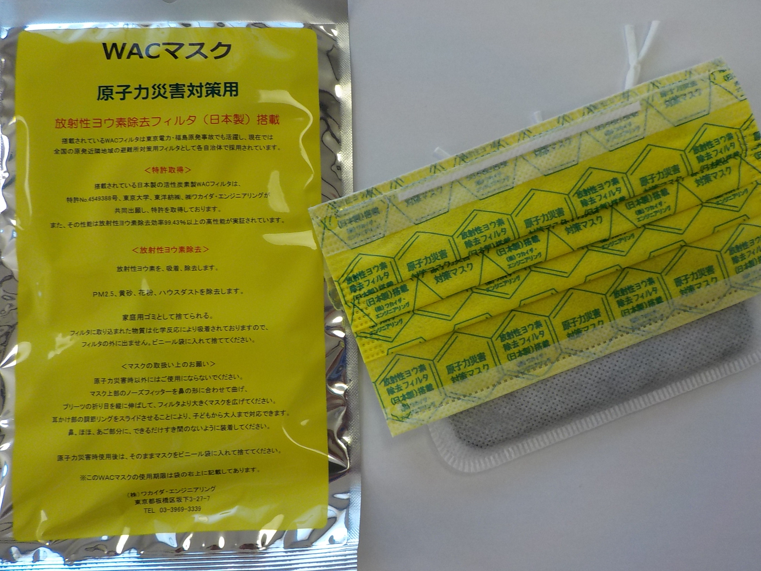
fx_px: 660
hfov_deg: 60.0
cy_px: 286
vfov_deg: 46.8
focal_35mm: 30
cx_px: 380
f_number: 3.3
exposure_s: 1/60
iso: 125
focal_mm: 4.1
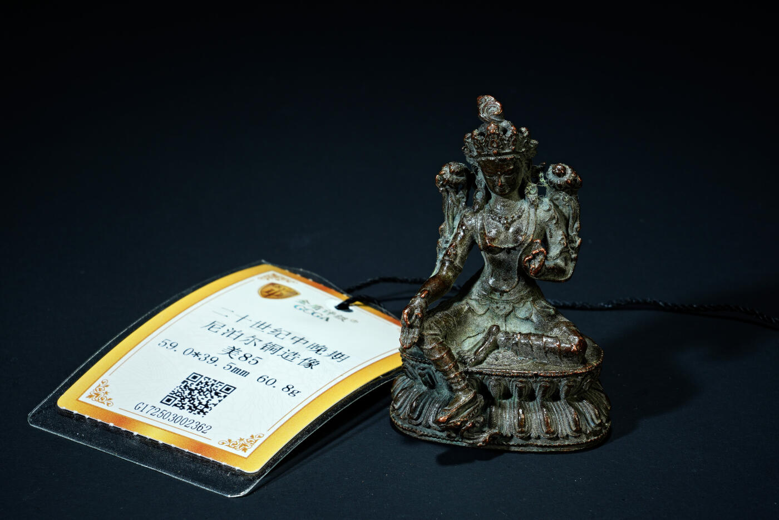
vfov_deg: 11.9
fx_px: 2489
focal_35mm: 115
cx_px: 390
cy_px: 260
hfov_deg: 17.8
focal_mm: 77
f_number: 18
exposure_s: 1/160
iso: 100
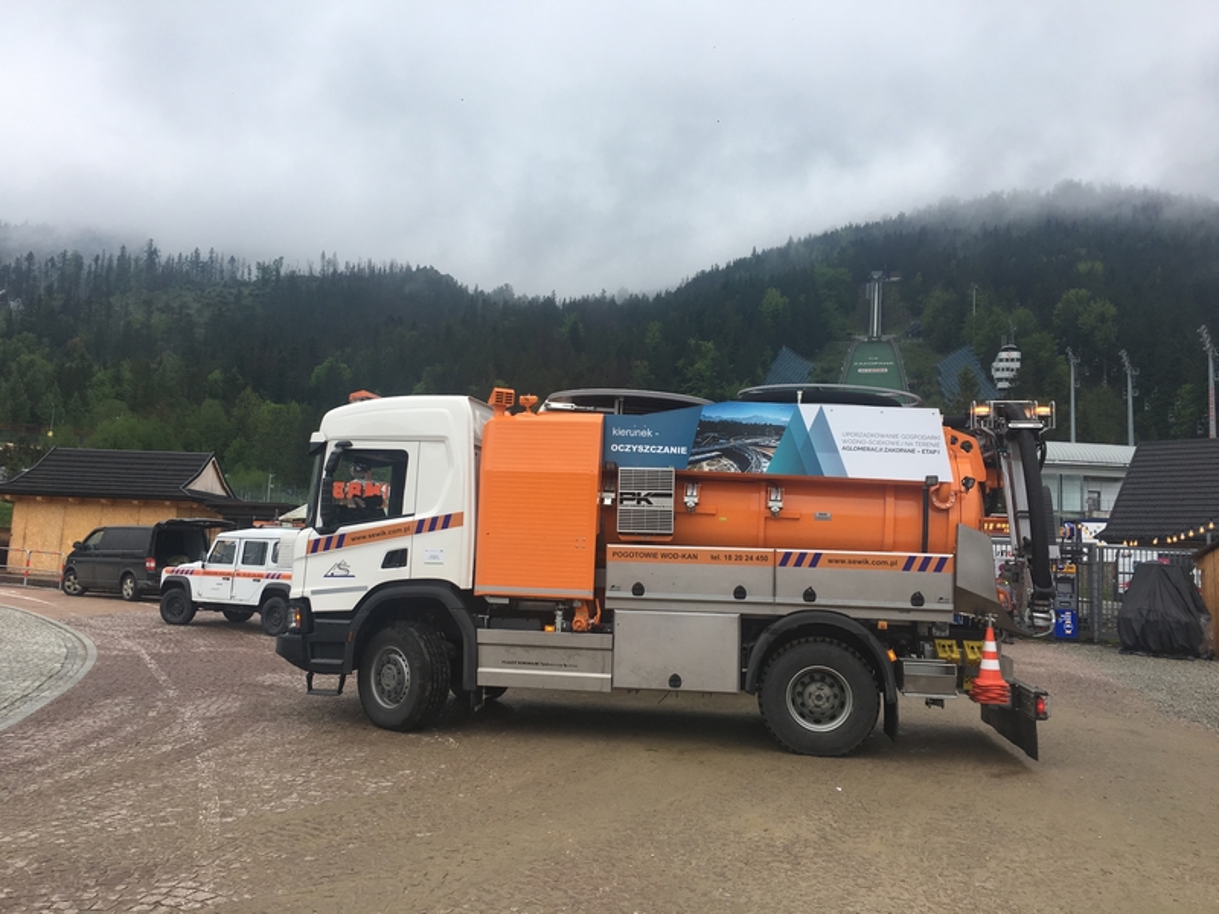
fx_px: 1021
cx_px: 610
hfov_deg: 61.7
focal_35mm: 29
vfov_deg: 48.2
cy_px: 457
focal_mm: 4.15
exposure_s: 1/827
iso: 25
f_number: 2.2
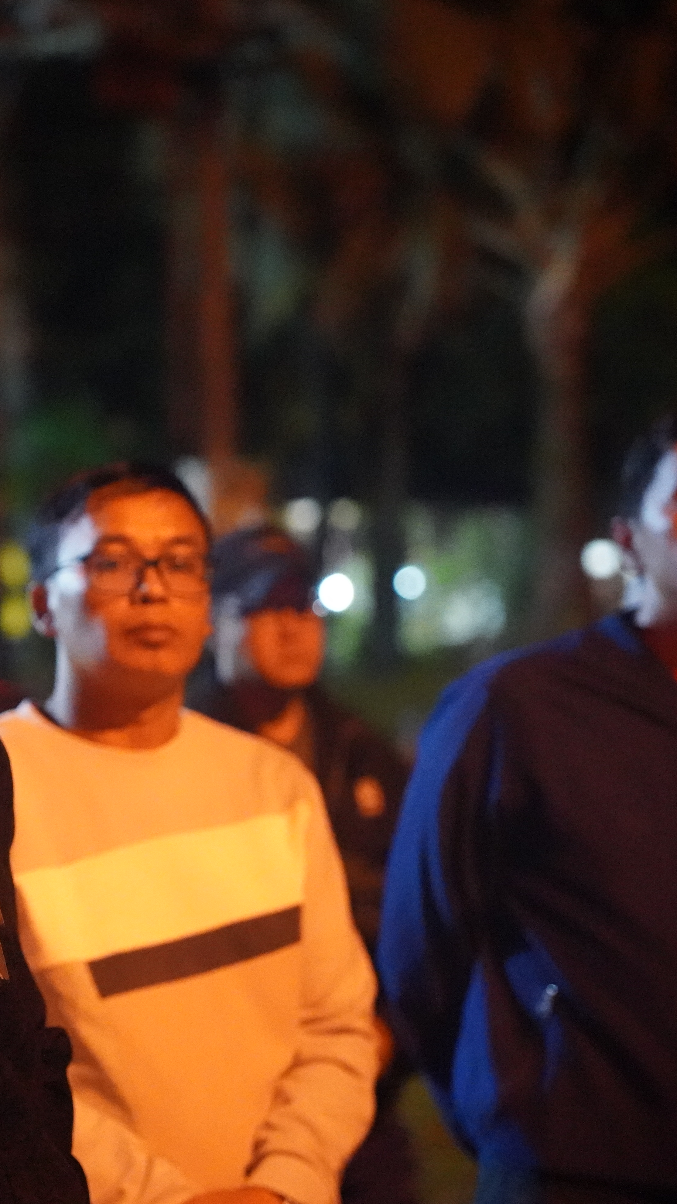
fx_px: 3543
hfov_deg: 10.8
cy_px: 597
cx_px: -93
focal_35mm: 111
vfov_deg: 19.3
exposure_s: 1/100
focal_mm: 70
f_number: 2.8
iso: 25600
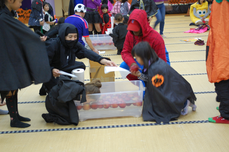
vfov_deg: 25.0
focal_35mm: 54
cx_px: 114
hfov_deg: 36.9
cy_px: 76
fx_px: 343
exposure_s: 1/15
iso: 800
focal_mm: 36
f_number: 5.3
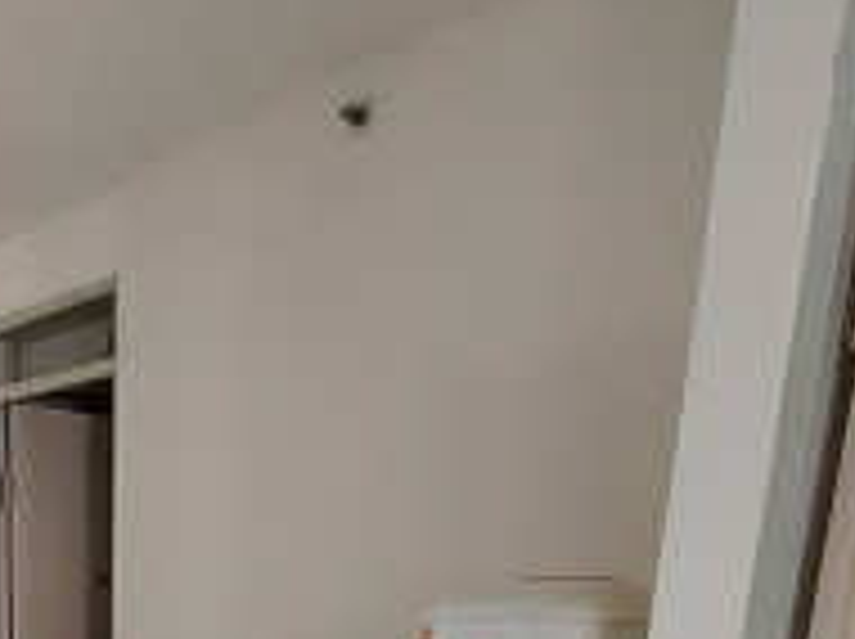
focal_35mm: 42
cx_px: 155
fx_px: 1036
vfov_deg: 25.9
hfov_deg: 42.6
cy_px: 945
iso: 500
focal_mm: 1.74
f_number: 2.2
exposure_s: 1/25
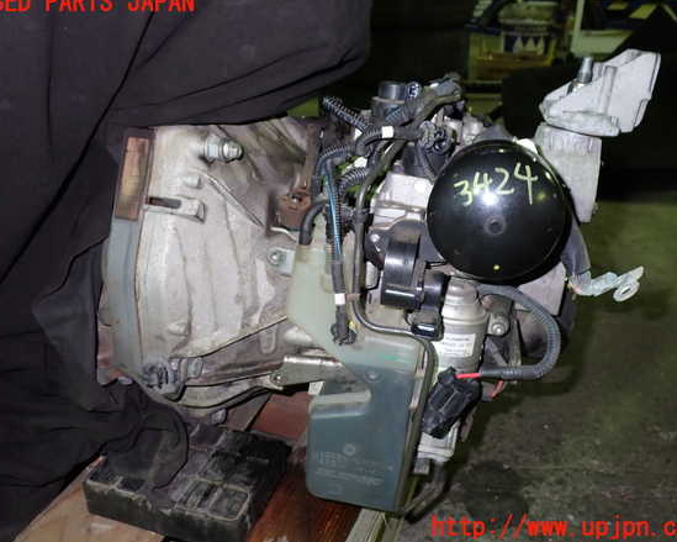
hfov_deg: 55.7
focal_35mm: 32
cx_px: 340
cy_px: 265
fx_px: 641
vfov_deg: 45.8
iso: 200
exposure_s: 1/30
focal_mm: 5.4
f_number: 2.3
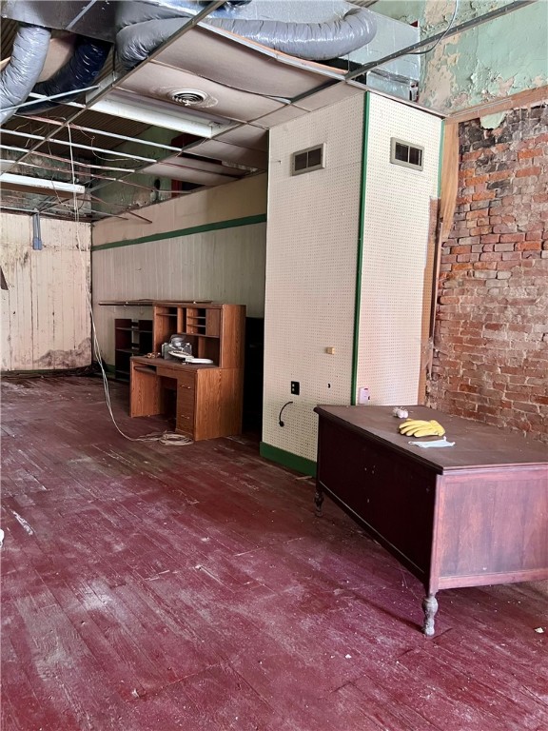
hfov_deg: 53.1
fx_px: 549
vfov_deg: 67.3
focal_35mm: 26
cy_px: 366
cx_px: 274
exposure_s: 1/59
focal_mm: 5.7
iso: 500
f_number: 1.5
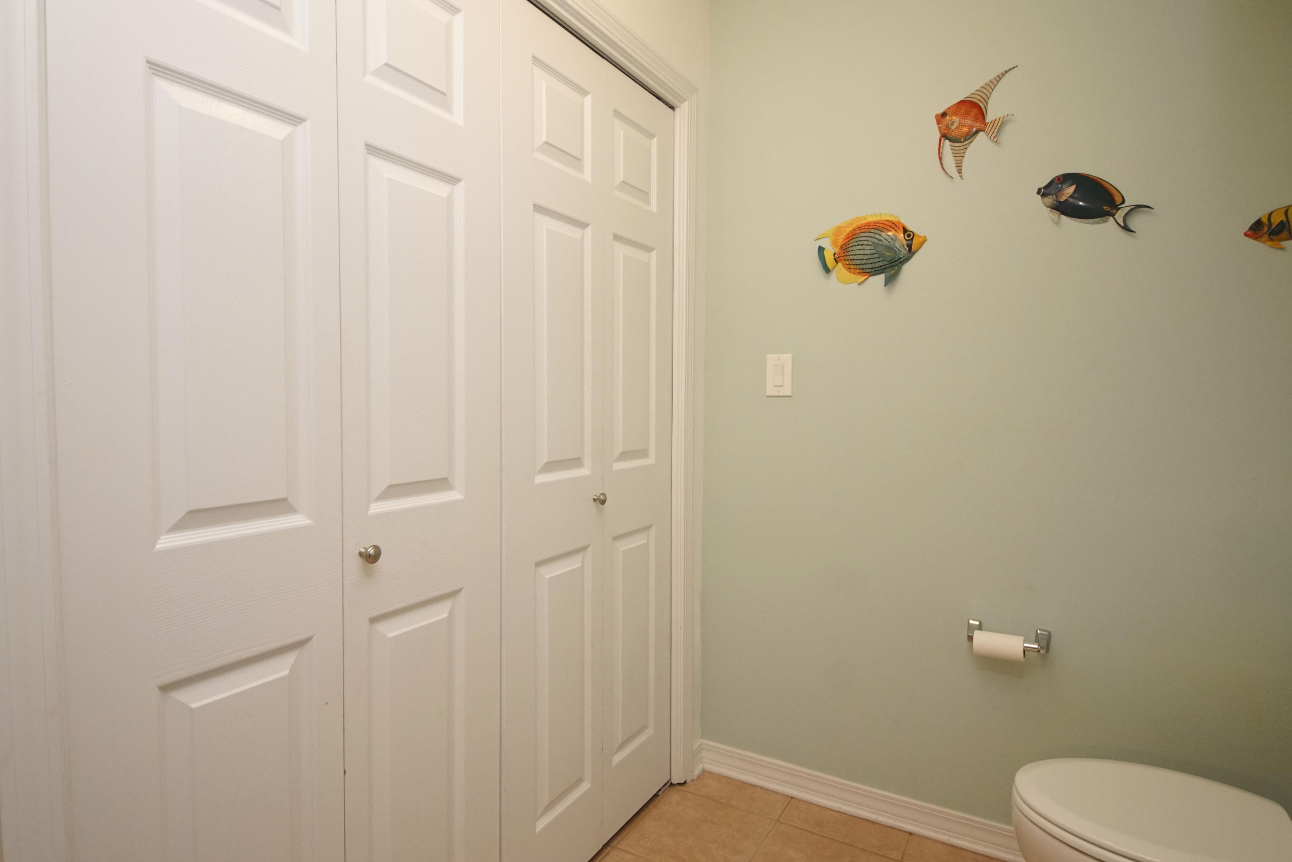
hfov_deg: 90.0
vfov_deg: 67.4
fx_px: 646
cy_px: 431
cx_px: 646
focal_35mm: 18
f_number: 4.5
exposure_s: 1/160
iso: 1600
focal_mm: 12
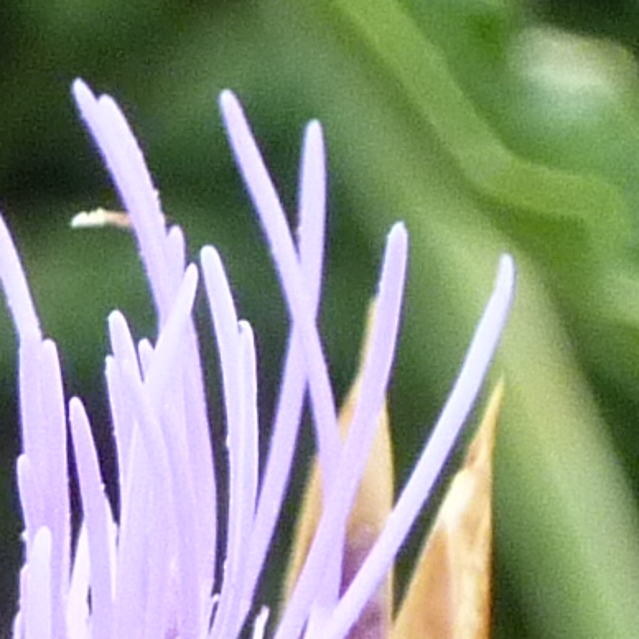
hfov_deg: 2.9
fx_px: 12489
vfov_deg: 2.9
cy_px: 1765
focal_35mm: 598
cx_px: -150
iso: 250
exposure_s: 1/320
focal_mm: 11.9
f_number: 4.1
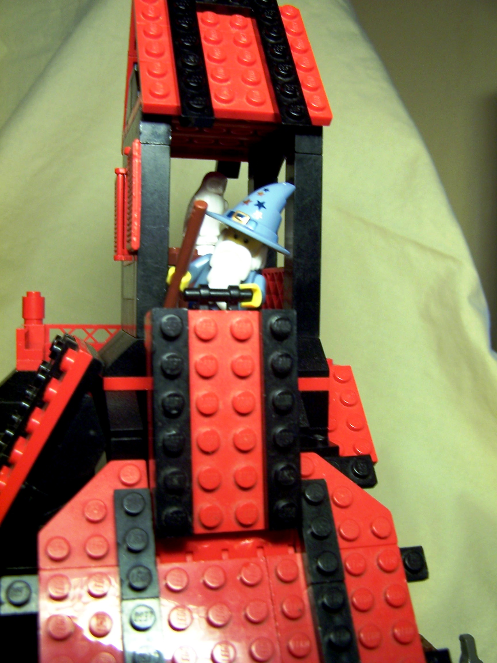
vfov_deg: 49.0
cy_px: 332
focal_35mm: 38
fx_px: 727
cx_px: 248
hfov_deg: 37.7
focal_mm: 6.3
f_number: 2.8
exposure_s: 1/30
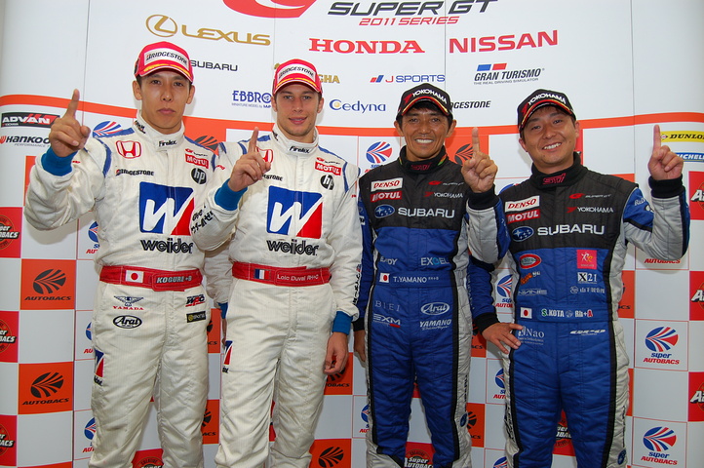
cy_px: 234
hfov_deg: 67.4
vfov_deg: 47.8
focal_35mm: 27
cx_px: 352
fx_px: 528
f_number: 4
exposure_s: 1/60
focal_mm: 18
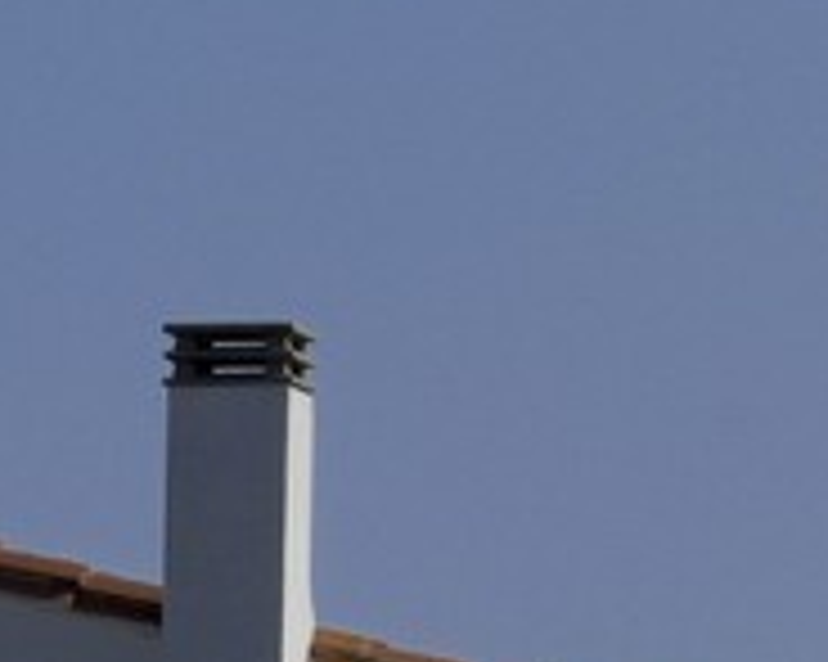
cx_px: -2673
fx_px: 19474
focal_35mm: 795
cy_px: 1896
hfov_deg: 2.4
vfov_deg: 1.9
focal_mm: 65
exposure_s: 1/160
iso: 100
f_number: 14
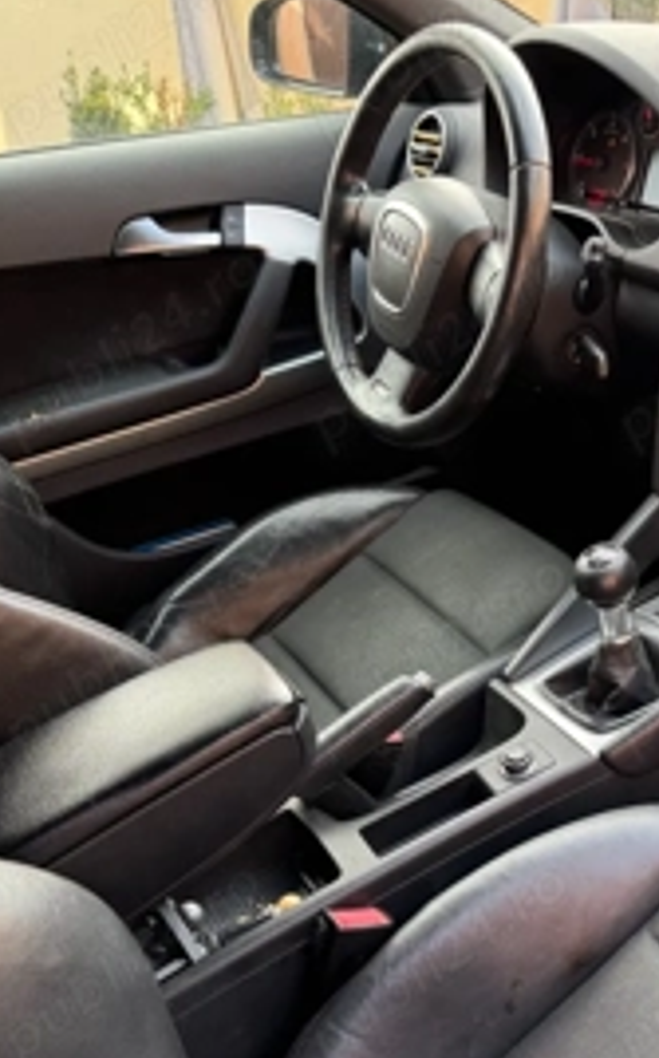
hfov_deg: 32.7
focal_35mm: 38
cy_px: 703
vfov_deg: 50.7
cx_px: 517
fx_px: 1094
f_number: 1.78
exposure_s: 1/121
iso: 200
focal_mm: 6.76
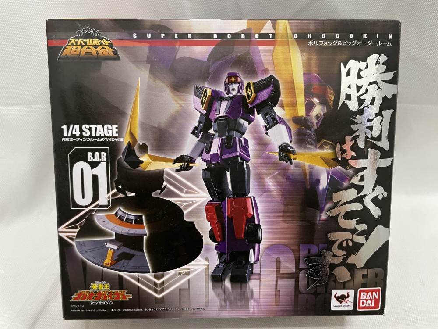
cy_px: 164
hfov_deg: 67.3
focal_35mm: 26
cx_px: 219
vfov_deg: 53.1
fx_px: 329
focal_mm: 4.2
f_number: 1.6
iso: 125
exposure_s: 1/50
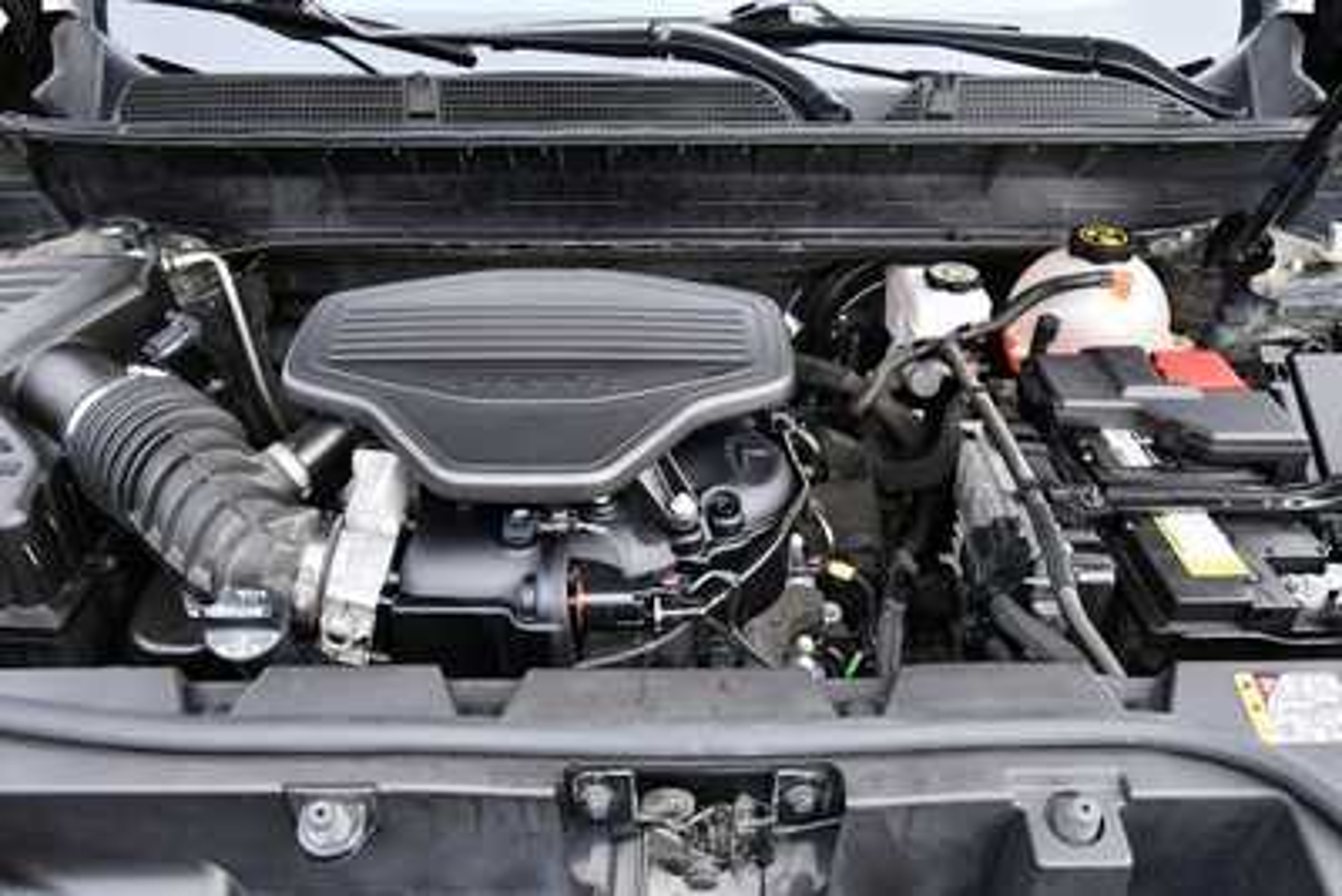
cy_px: 448
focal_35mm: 30
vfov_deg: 43.6
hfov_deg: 61.9
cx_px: 671
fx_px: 1119
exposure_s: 1/250
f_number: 5.6
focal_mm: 20
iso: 720
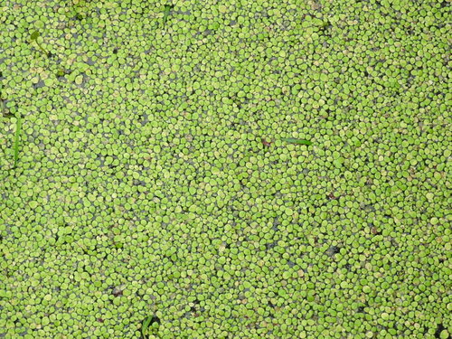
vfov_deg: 11.9
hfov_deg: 15.8
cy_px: 170
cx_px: 226
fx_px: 1632
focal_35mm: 125
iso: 140
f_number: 5
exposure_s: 1/60
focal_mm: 22.4
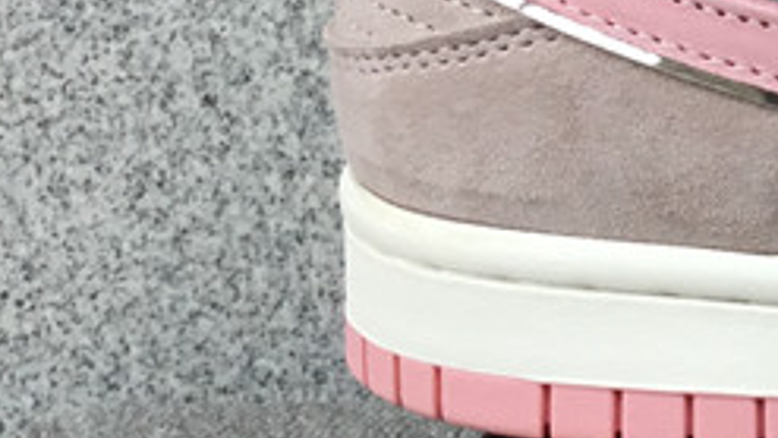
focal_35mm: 123
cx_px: 1345
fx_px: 2538
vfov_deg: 9.8
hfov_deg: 15.3
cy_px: 364
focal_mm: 3.3
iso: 25
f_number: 2.4
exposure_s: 1/100
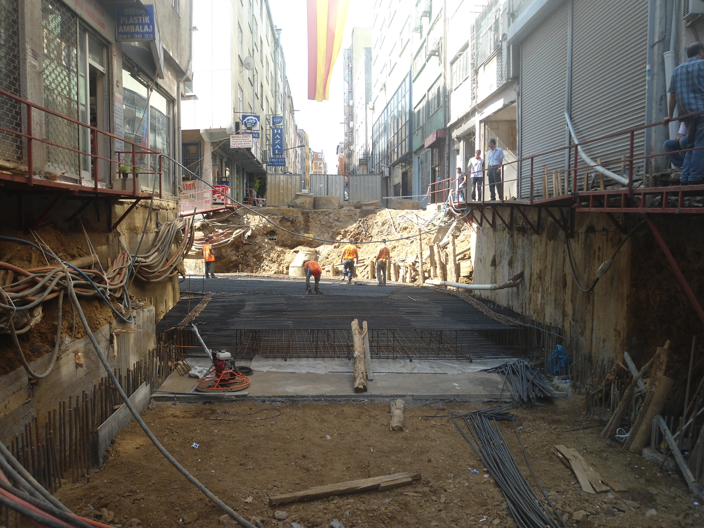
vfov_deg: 45.4
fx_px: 630
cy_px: 264
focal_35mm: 31
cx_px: 352
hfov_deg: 58.4
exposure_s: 1/250
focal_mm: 5.6
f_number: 3
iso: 80
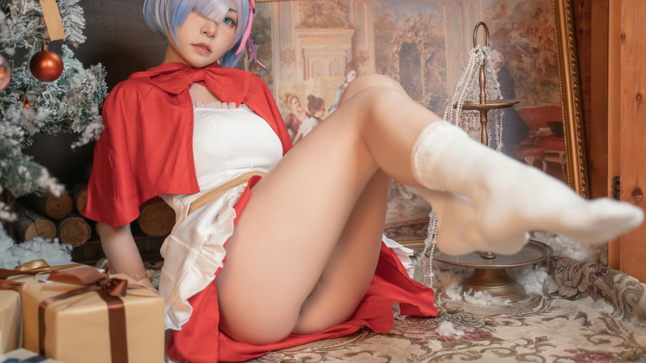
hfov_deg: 42.1
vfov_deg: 24.4
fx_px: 839
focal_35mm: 49
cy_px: 153
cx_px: 323
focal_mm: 46
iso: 200
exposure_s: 1/50
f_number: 2.8
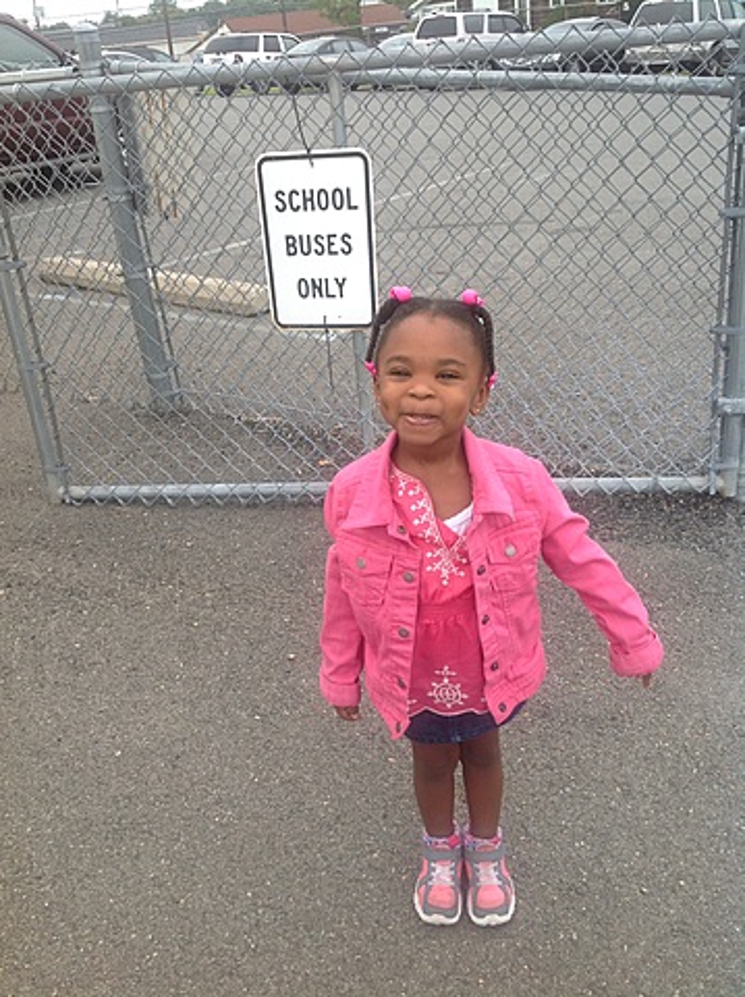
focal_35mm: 35
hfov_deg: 40.6
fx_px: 1006
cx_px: 372
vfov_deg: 52.7
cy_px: 498
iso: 50
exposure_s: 1/171
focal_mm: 4.28
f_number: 2.4
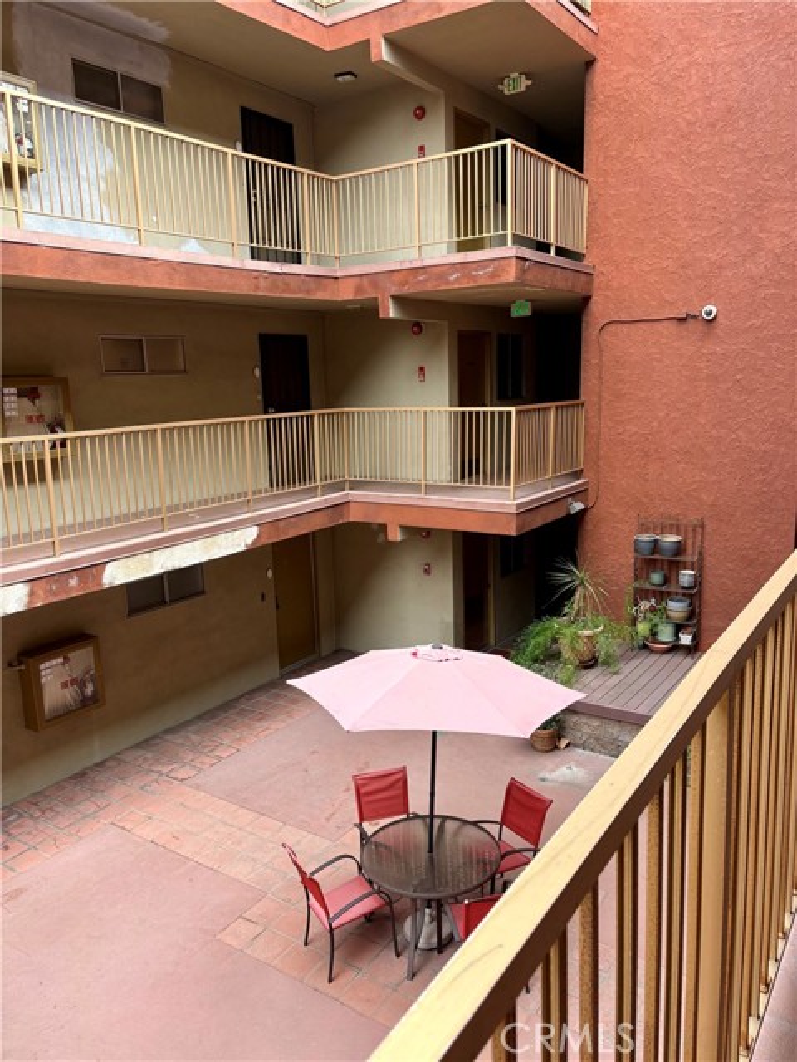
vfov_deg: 67.3
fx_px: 798
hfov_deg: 53.1
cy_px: 531
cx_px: 398
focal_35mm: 26
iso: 50
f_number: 1.6
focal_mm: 5.96
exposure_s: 1/274
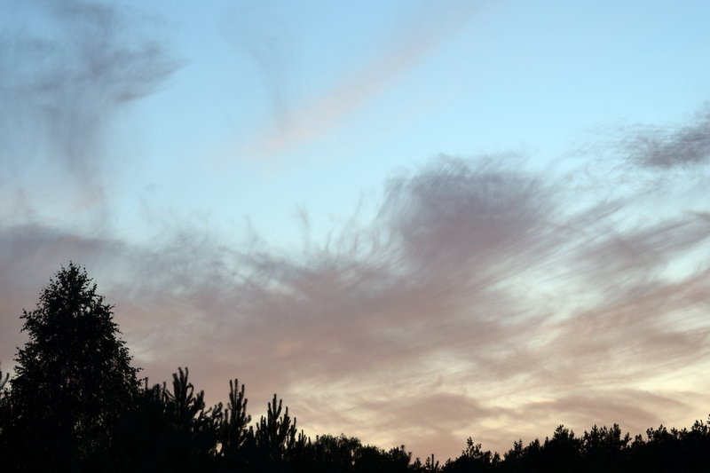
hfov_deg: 28.1
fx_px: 1420
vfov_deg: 18.9
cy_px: 236
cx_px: 355
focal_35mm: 72
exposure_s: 1/200
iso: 200
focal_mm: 48
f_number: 6.3
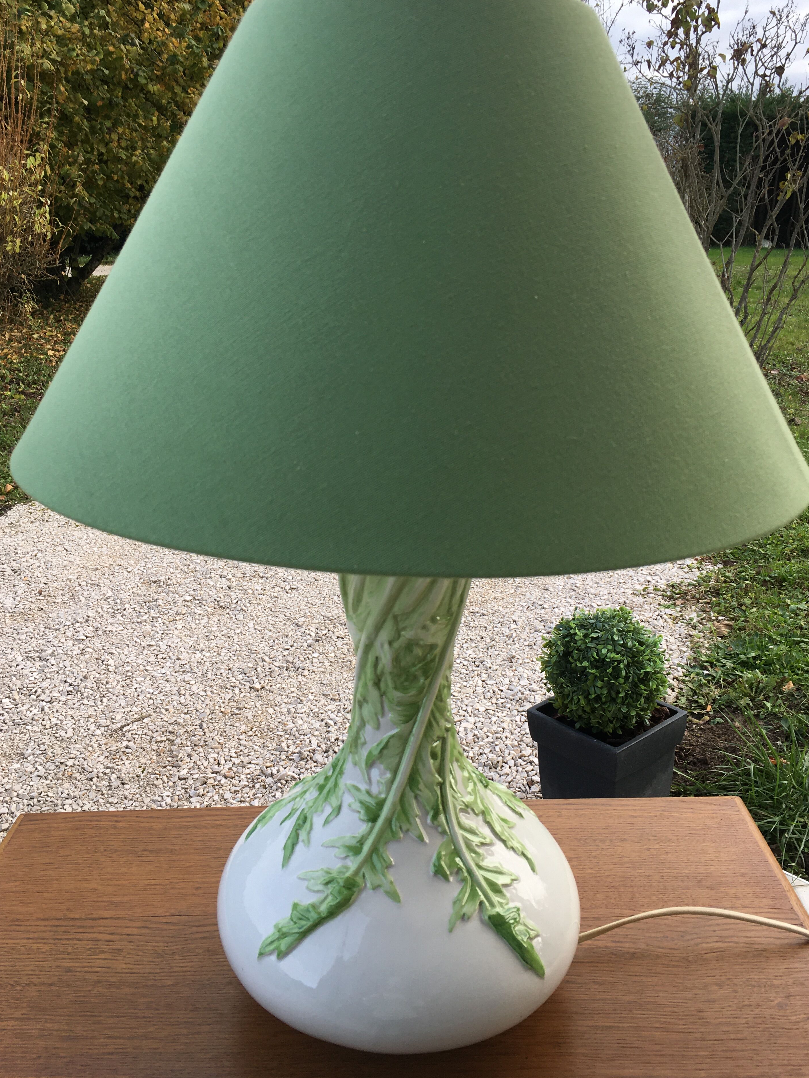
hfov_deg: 45.4
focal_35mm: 31
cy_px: 528
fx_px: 966
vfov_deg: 58.3
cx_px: 393
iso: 25
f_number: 2.2
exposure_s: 1/218
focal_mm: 4.15
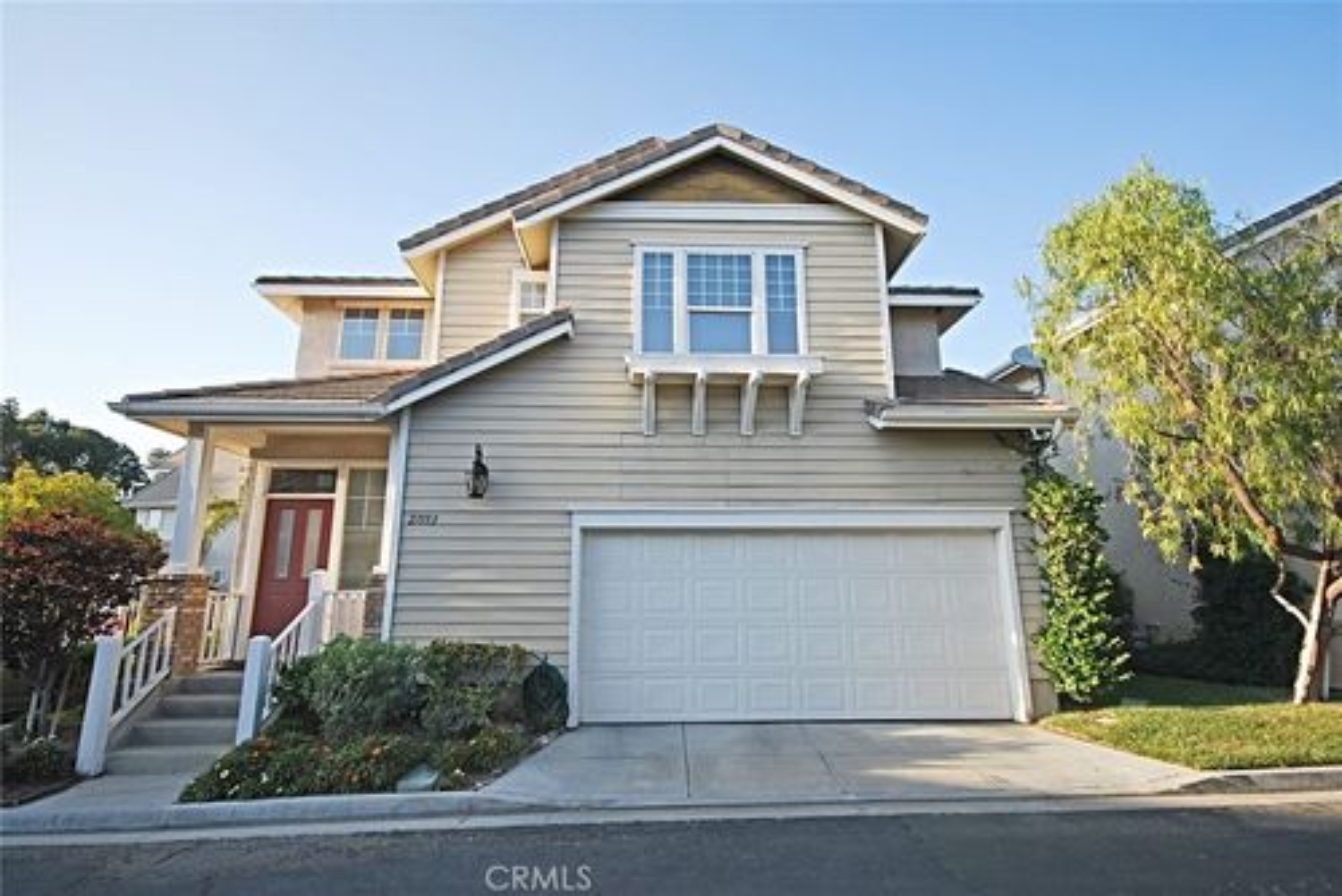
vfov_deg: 67.5
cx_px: 671
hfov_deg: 90.0
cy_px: 448
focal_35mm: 18
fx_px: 671
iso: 100
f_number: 6.3
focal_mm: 12
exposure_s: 1/160
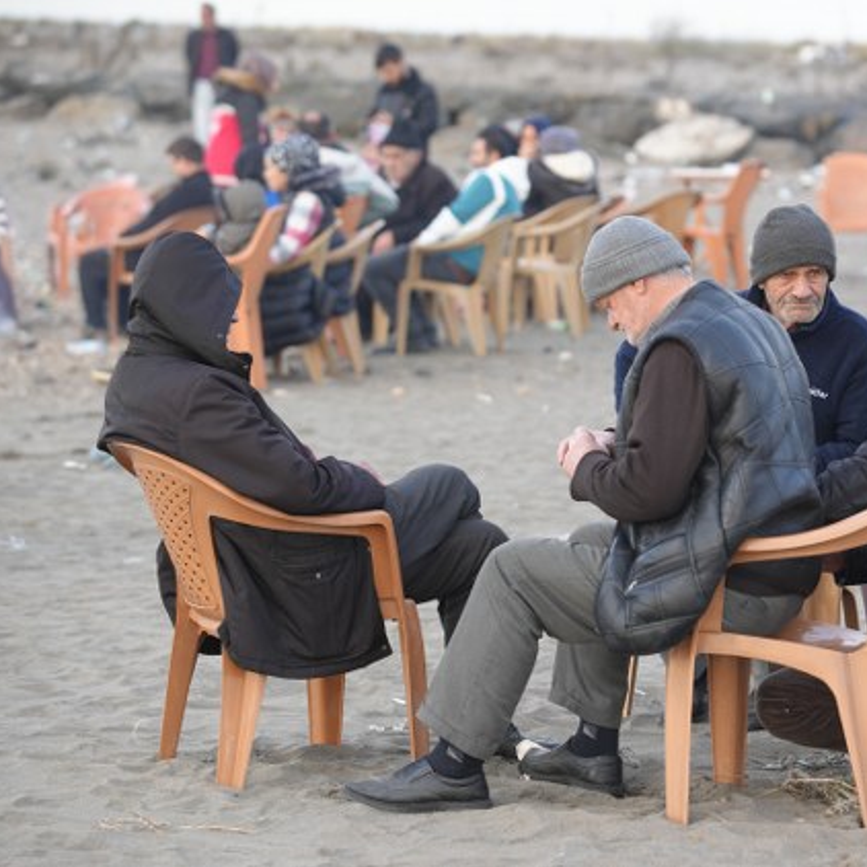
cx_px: 649
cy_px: 432
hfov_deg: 10.8
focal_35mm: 161
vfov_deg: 10.9
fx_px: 4562
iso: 160
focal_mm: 125
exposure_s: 1/160
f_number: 4
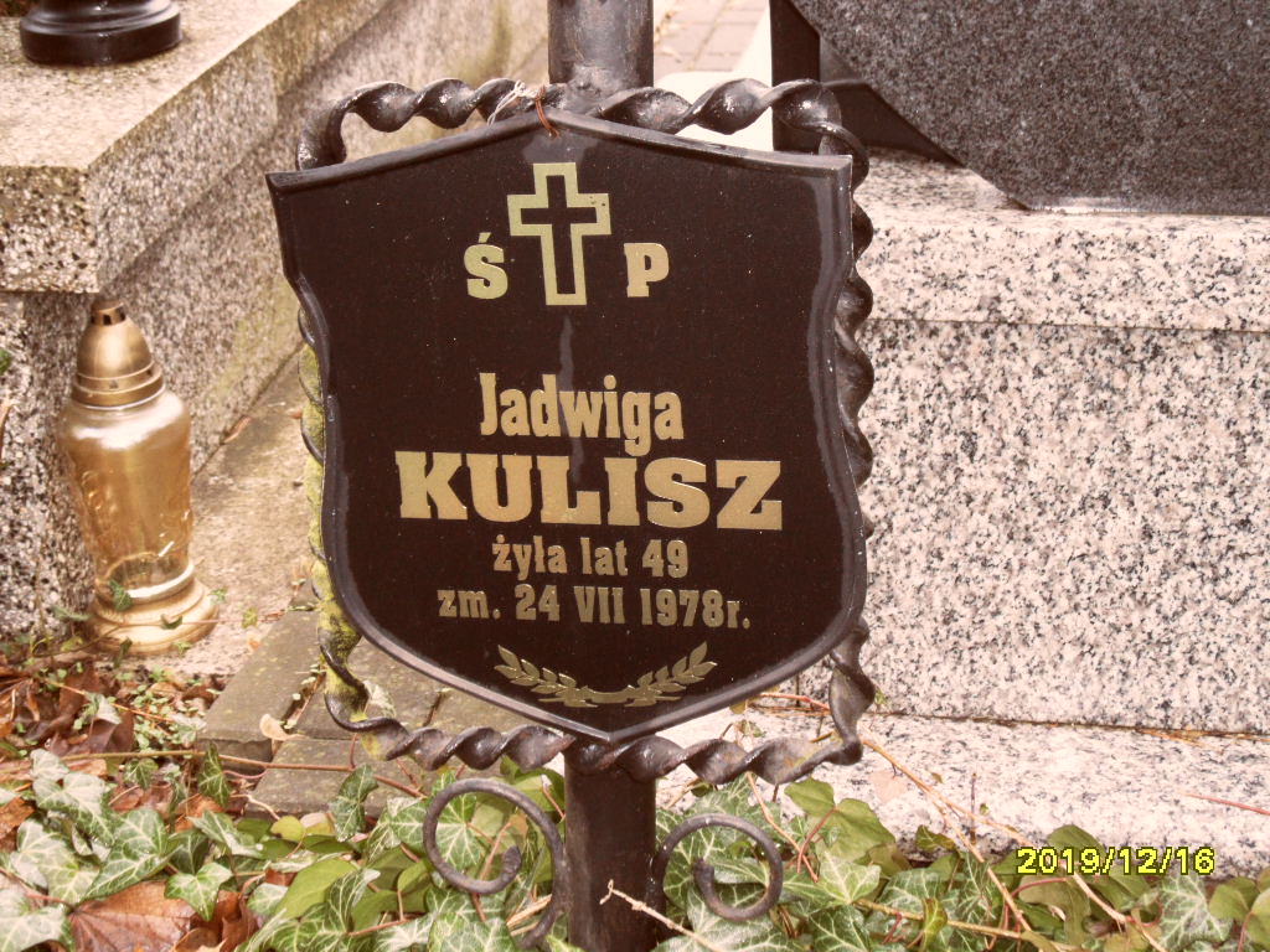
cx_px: 635
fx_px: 2201
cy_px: 476
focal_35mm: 60
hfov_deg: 32.2
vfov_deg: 24.4
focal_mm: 10.3
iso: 200
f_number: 4
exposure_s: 1/45
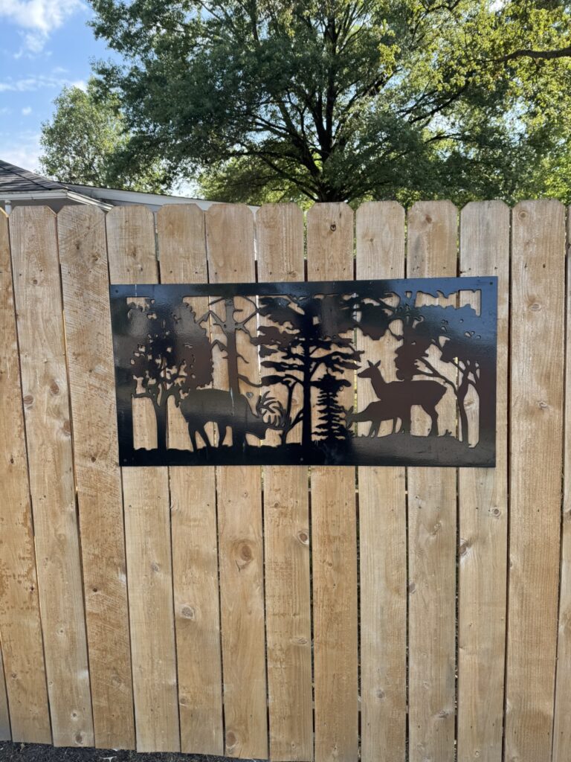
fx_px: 528
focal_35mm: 24
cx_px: 286
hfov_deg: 56.8
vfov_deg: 71.6
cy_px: 381
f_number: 1.78
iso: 80
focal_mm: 6.76
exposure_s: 1/514
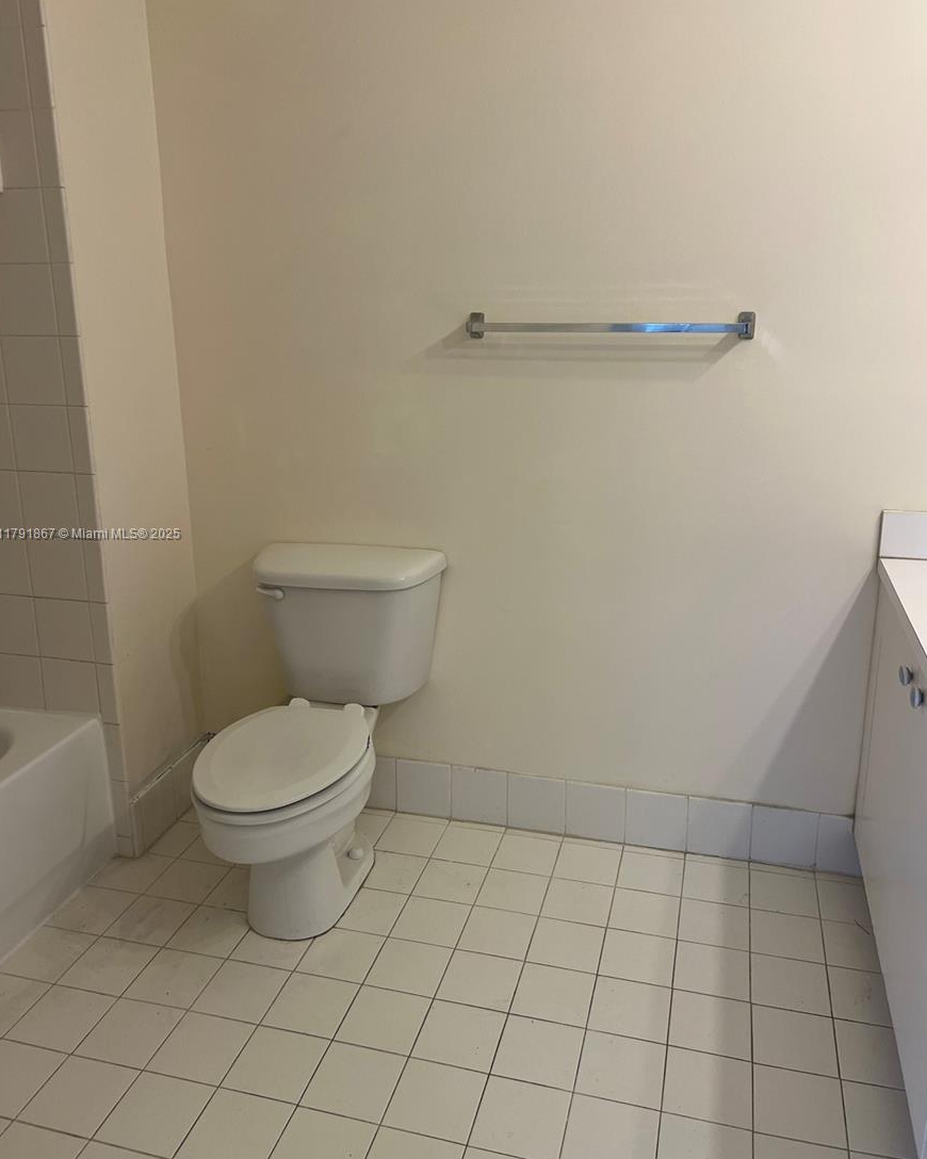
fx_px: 961
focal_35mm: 28
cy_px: 535
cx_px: 465
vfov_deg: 62.1
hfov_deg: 51.5
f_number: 1.5
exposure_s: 1/120
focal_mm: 5.7
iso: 80
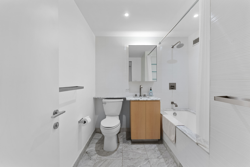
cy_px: 84
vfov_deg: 81.3
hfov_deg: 104.2
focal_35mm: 14
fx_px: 97
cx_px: 125
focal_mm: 14
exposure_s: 1.3
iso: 200
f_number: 10
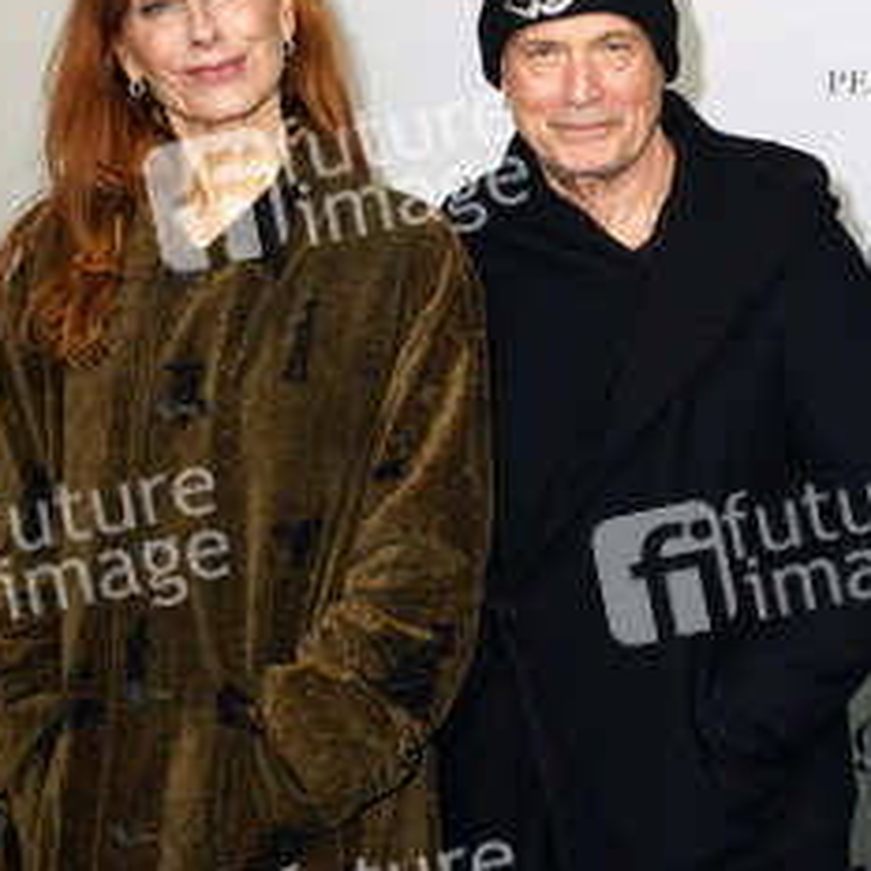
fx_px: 2818
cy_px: 370
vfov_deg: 17.6
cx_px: 445
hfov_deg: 17.6
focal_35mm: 99
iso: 1600
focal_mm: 68
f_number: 5.6
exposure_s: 1/160
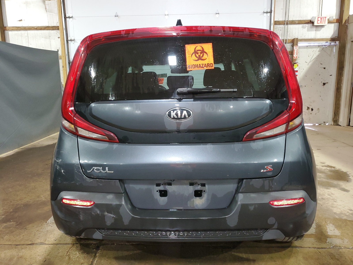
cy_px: 132
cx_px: 176
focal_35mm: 26
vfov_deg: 53.1
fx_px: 265
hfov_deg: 67.3
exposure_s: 1/60.2
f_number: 1.5
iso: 188
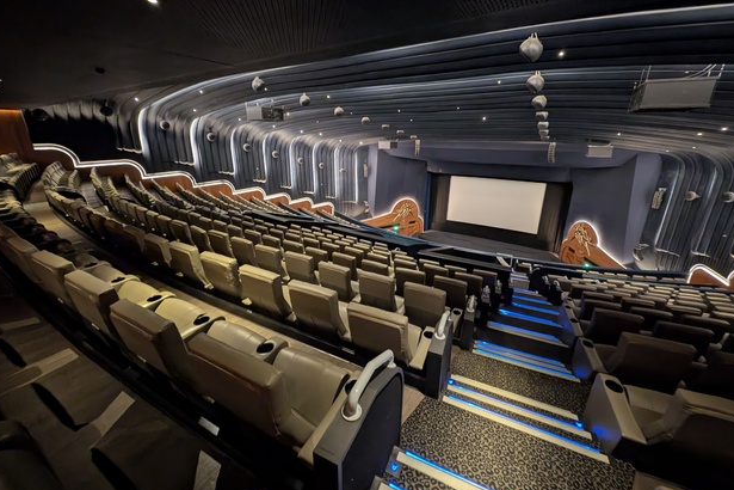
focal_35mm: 13
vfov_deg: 85.2
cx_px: 368
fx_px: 265
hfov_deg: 108.3
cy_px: 221
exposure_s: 1/3.4
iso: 645
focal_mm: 2.23
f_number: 1.95
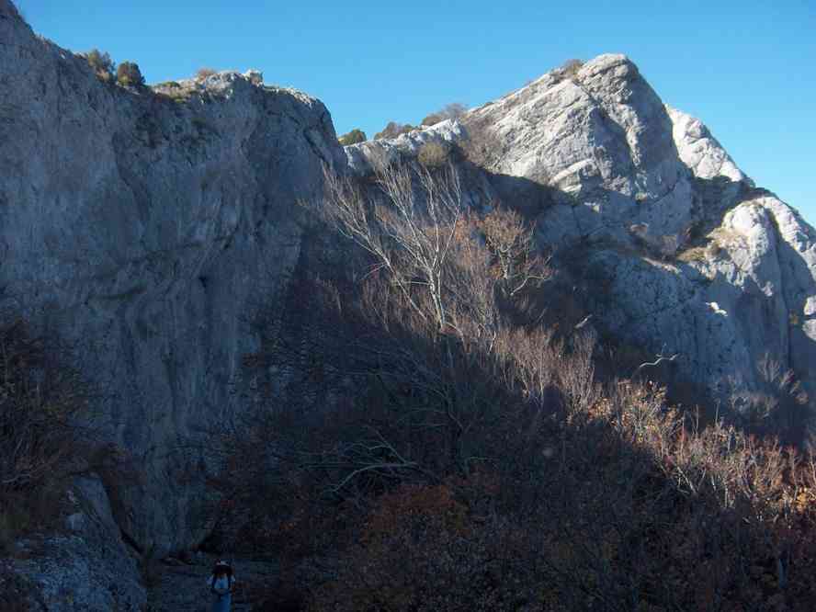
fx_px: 919
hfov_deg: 47.9
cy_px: 306
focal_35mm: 39
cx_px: 408
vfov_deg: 36.8
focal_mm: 8
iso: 100
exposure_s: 1/855
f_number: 2.8
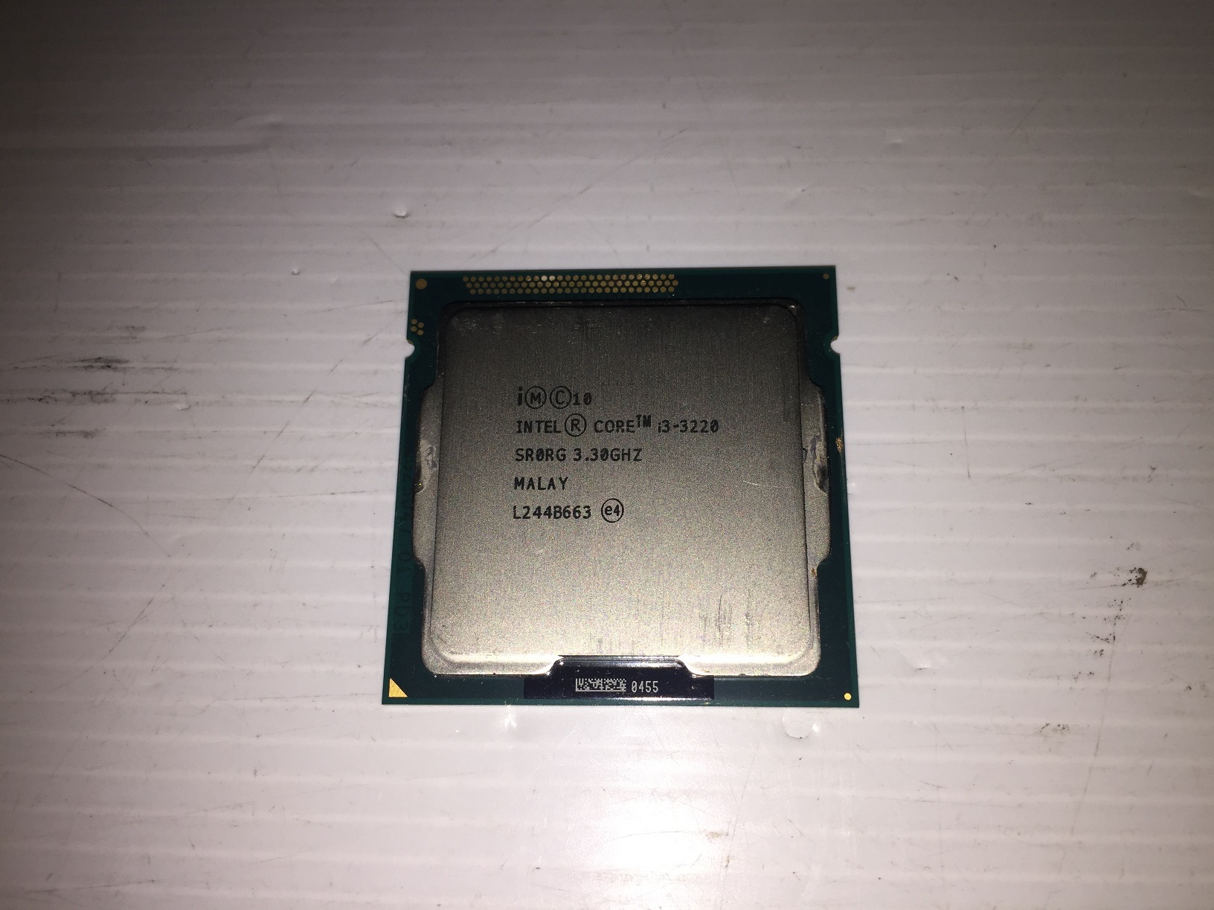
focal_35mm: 29
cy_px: 455
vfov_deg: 48.2
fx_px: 1017
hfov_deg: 61.7
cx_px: 607
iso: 32
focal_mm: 4.15
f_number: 2.2
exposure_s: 1/860
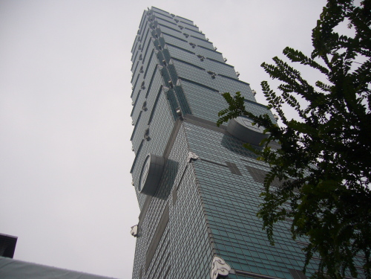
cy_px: 140
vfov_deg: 40.7
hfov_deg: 52.6
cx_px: 186
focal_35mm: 35
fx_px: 375
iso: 80
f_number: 2.8
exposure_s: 1/100
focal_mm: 5.8
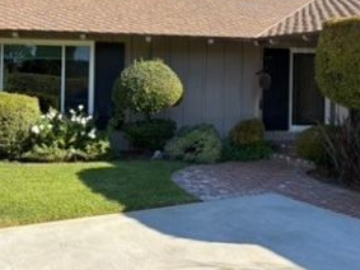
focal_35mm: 46
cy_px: 82
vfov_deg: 31.2
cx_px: 224
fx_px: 478
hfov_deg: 41.0
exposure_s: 1/1337
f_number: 1.6
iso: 50
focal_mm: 5.96
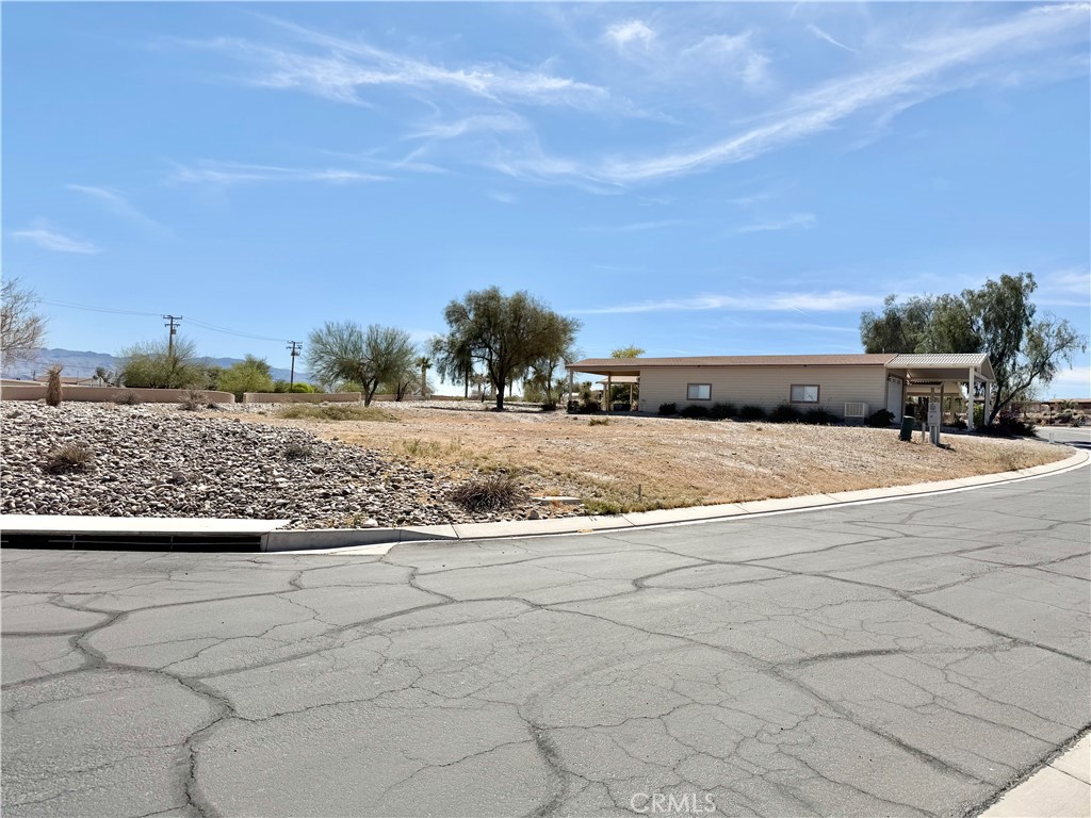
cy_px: 409
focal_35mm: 24
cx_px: 546
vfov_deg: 56.8
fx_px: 756
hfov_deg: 71.6
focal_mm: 6.76
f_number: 1.78
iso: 80
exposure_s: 1/9091
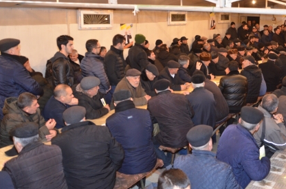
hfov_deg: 47.5
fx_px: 317
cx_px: 199
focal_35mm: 40
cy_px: 71
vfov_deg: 33.1
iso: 1600
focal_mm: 18
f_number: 3.5
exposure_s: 1/60
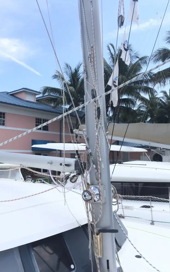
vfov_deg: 58.1
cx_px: 87
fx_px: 245
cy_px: 142
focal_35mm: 33
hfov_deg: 38.3
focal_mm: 4.15
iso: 32
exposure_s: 1/1163
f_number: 2.2
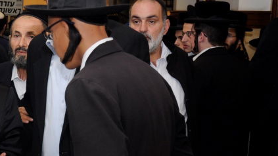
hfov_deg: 18.3
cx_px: 1
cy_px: 91
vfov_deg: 10.6
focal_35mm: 114
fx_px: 840
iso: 400
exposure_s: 1/60
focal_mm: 30
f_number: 5.6
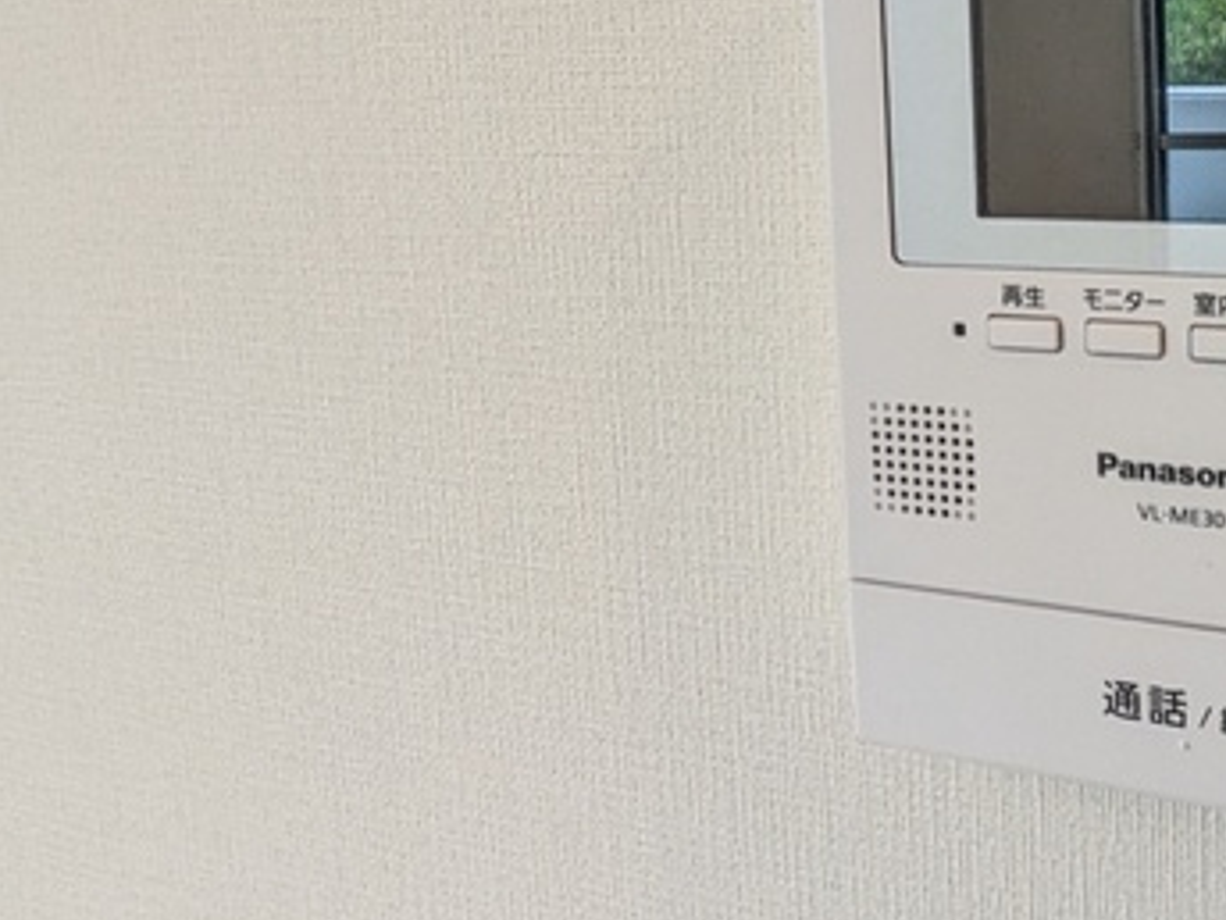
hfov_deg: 44.6
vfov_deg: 36.0
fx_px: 1381
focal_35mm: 39
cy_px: 232
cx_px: 1046
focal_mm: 1.83
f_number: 2.2
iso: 101
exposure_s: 1/90
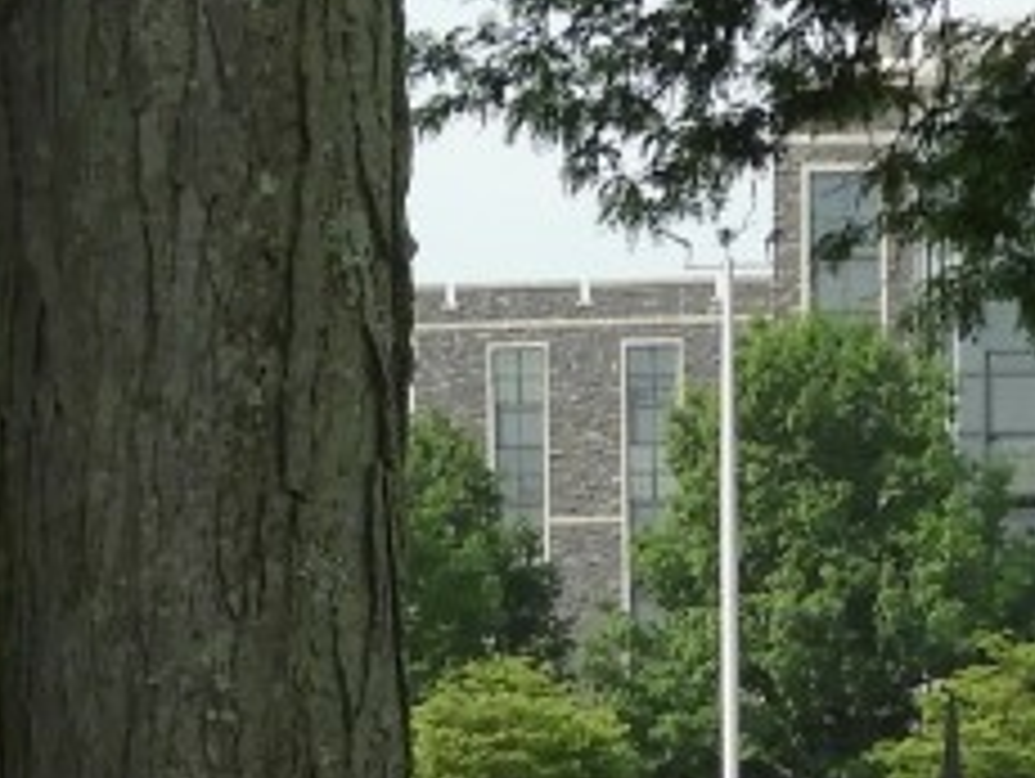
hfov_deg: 9.0
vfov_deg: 6.5
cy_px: 1718
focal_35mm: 219
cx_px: 248
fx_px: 6555
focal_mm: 6.3
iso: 100
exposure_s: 1/640
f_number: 3.8
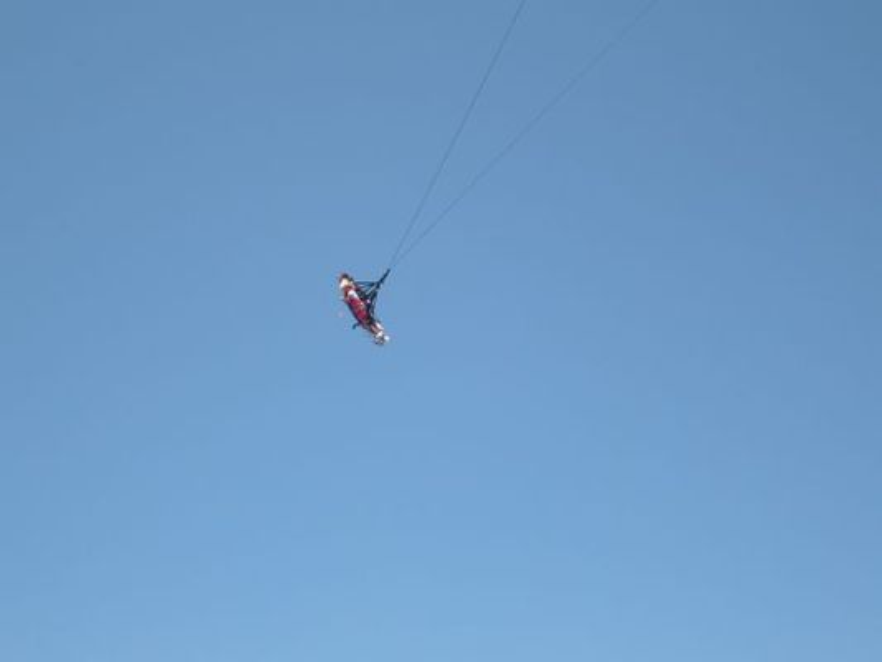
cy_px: 331
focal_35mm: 52
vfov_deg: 28.0
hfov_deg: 36.8
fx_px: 1325
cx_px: 441
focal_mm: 8.7
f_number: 8.4
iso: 80
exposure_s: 1/180
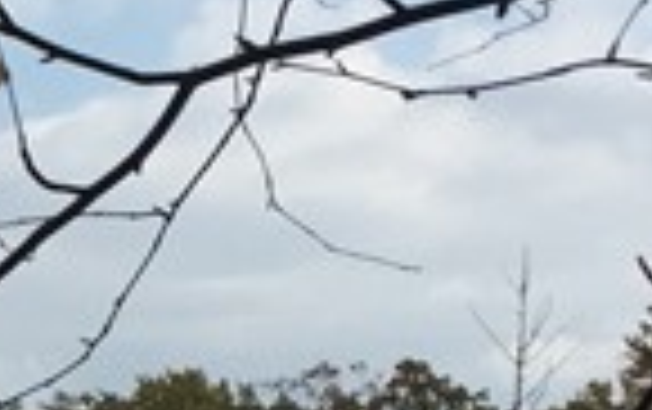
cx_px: -643
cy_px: 815
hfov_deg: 9.1
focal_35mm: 217
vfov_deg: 5.9
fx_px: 3860
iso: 32
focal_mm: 4.15
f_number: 2.2
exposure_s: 1/2326
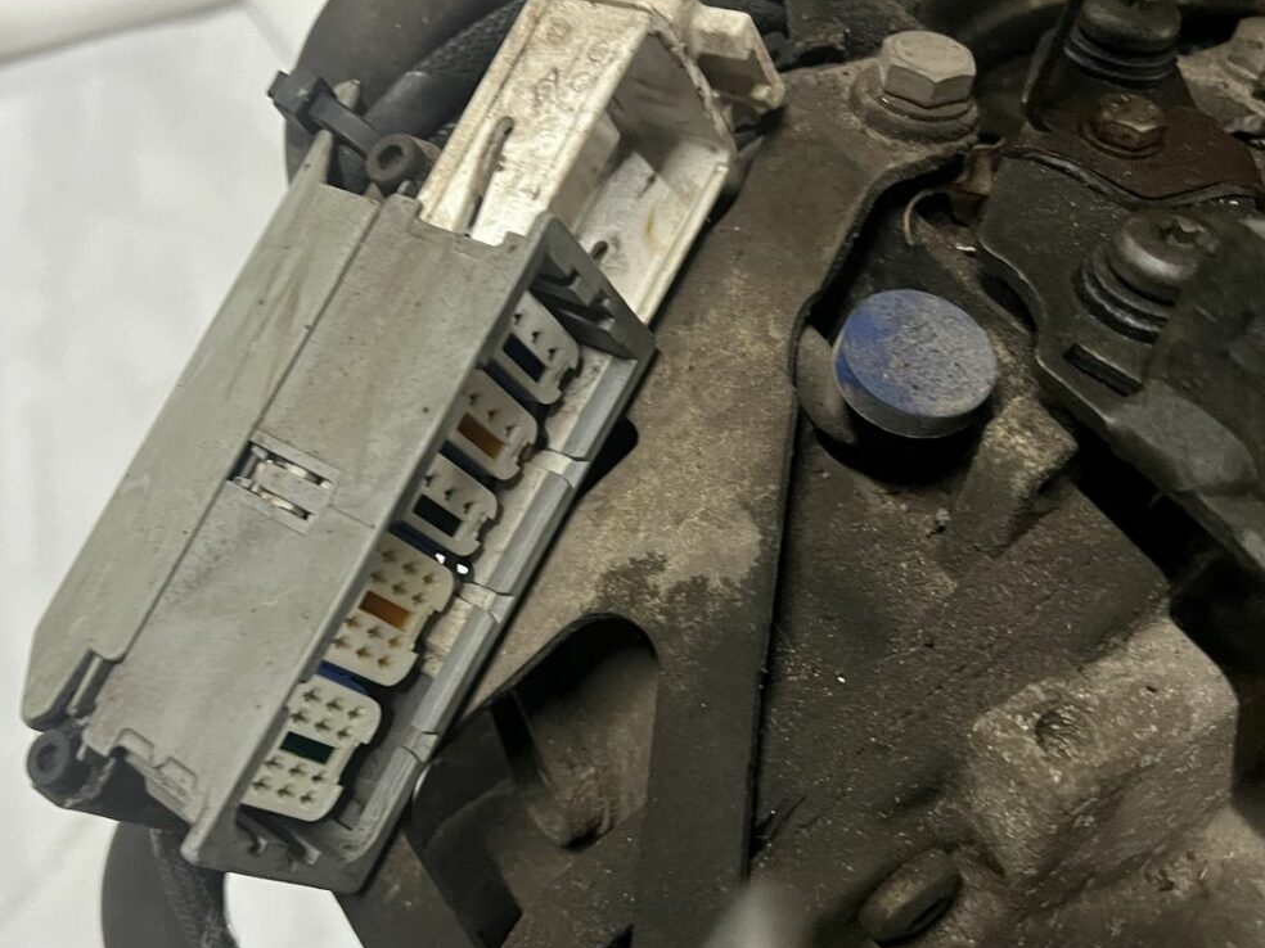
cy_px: 557
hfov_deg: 50.0
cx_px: 540
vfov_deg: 38.5
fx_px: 1352
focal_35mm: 37
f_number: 1.5
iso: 400
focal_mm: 5.7
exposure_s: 1/33
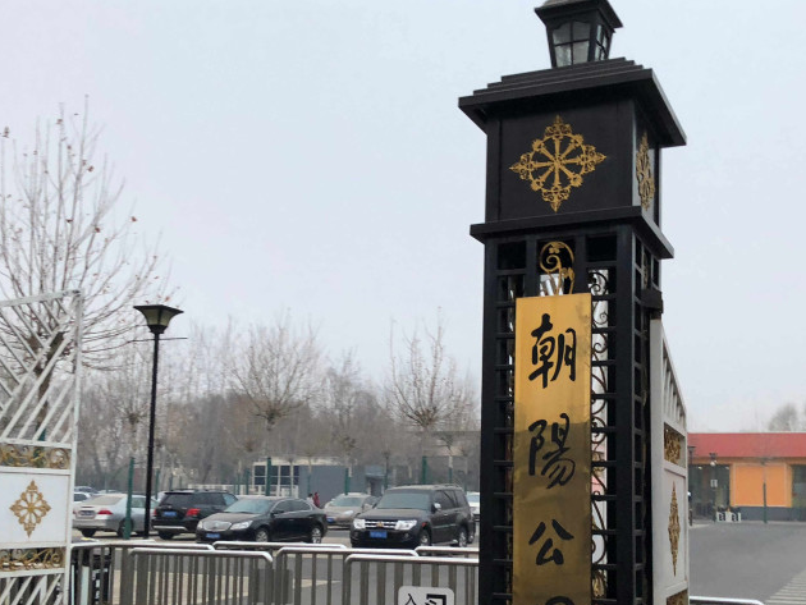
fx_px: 1071
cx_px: 397
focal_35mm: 46
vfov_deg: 31.3
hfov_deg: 41.2
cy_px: 407
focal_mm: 3.99
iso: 32
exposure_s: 1/25
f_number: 1.8
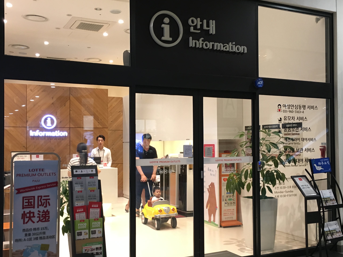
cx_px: 171
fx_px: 396
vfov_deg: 36.0
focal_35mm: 40
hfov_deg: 46.8
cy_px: 133
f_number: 2.2
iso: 125
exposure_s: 1/30
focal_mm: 4.15
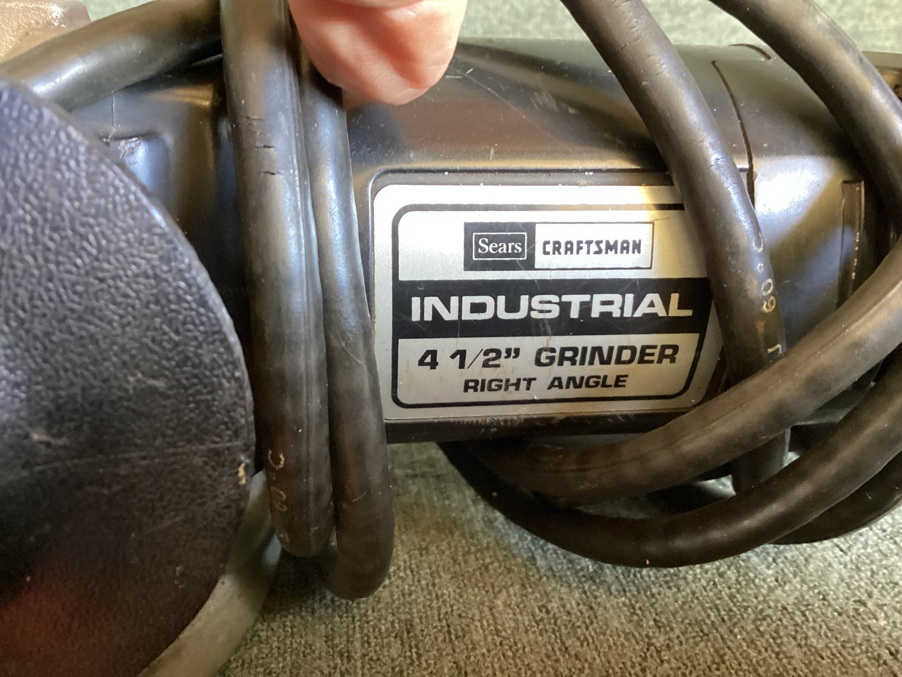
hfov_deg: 58.3
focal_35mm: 31
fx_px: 808
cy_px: 338
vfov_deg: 45.4
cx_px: 451
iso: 500
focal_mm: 3.3
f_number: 2.4
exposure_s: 1/25
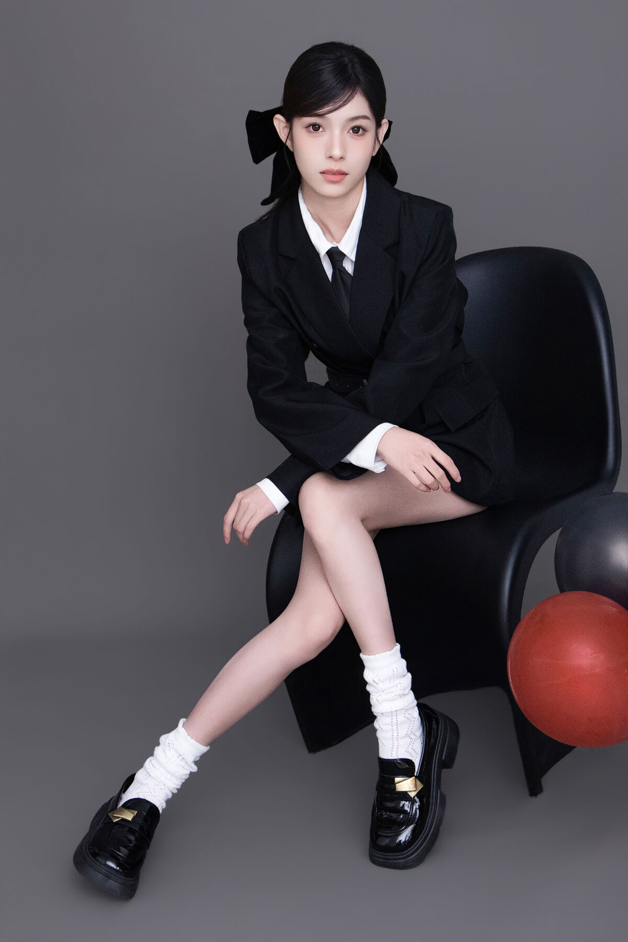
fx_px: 1099
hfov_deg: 31.9
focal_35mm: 42
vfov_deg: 46.4
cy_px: 471
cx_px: 314
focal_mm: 43
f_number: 8
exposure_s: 1/50
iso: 3200
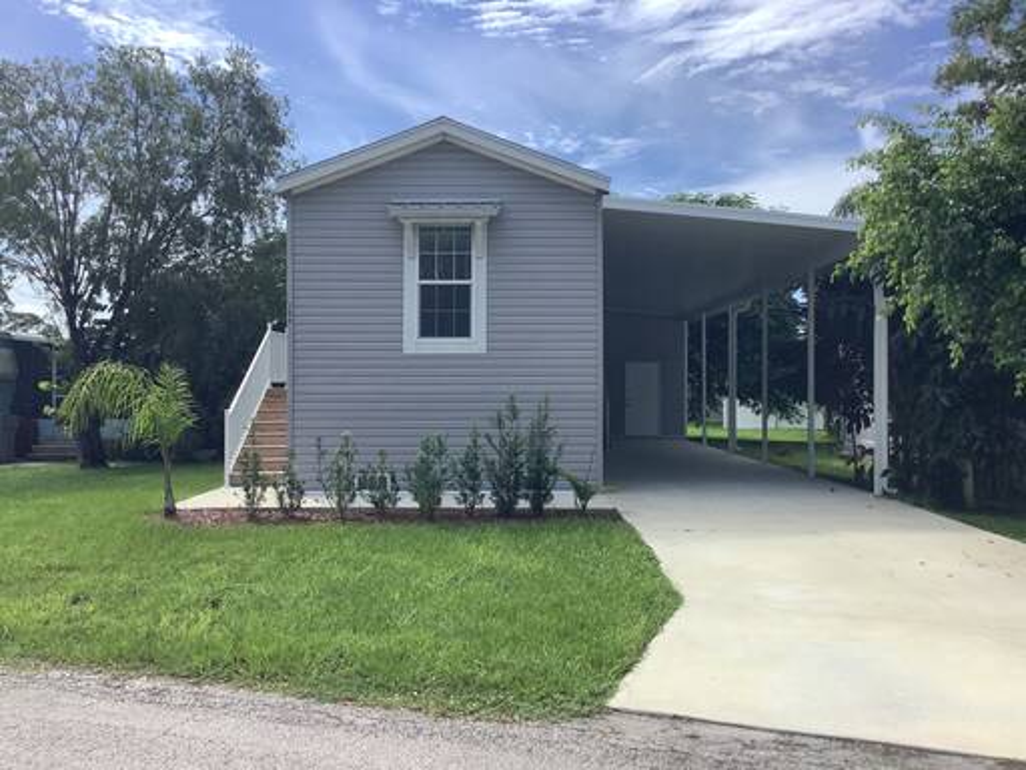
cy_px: 385
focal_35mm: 31
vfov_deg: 45.4
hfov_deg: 58.4
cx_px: 513
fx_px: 919
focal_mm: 3.3
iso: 25
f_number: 2.4
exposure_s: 1/1381
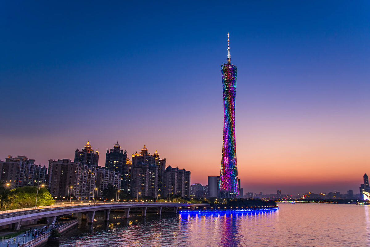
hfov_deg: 65.5
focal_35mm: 28
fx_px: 288
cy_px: 124
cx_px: 185
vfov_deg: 46.4
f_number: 8
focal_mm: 28
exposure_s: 1/3
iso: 250
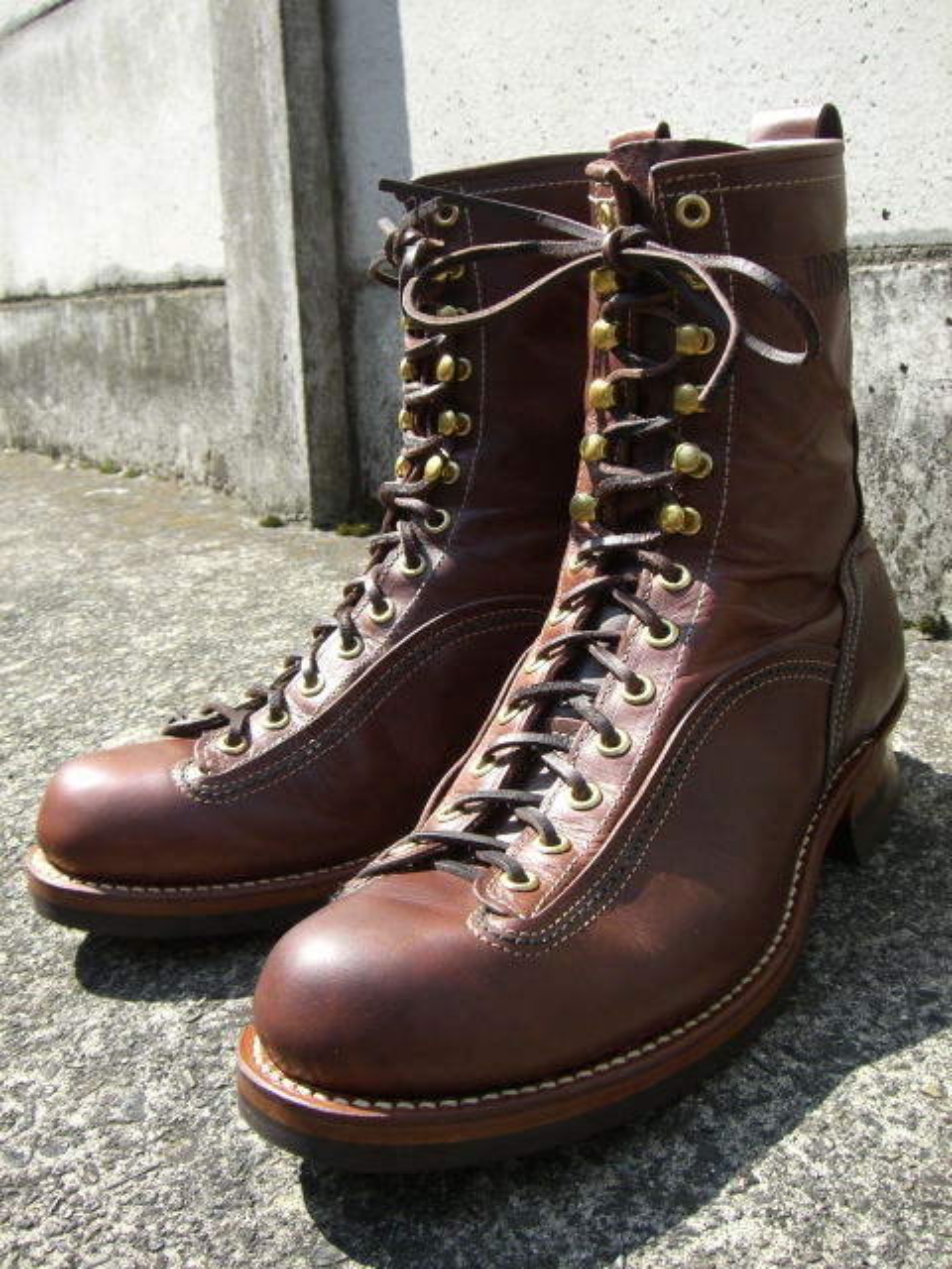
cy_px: 634
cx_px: 476
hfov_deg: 37.7
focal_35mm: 38
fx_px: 1393
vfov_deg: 49.0
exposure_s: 1/200
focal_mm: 6.2
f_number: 4.3
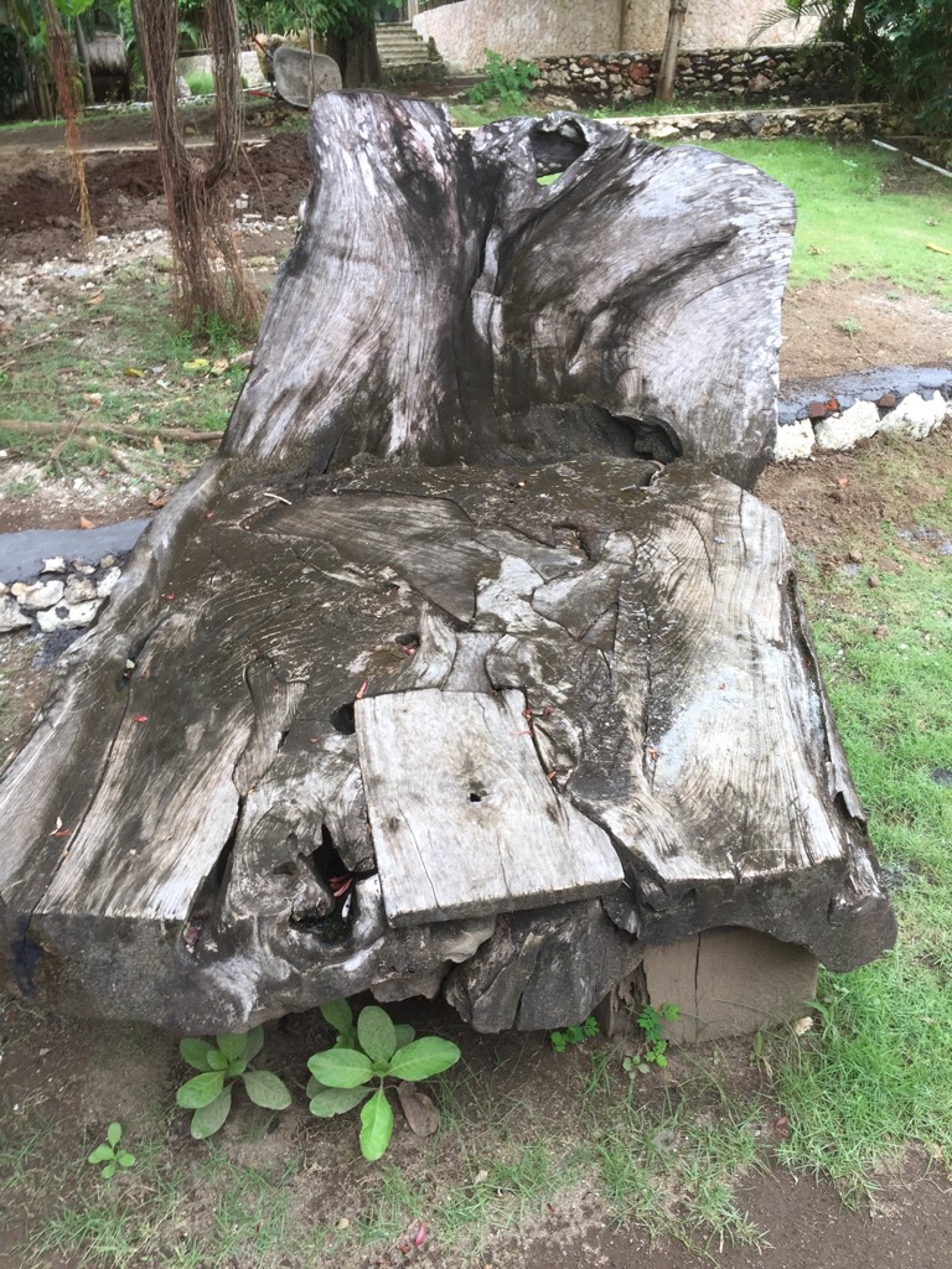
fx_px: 1063
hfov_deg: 48.2
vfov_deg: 61.7
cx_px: 476
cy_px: 634
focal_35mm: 29
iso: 32
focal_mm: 4.15
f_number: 2.2
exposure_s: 1/50
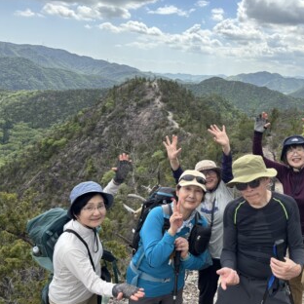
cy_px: 143
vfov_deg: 46.0
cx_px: 236
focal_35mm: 36
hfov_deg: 44.2
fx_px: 358
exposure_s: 1/1543
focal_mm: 5.96
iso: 50
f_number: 1.6
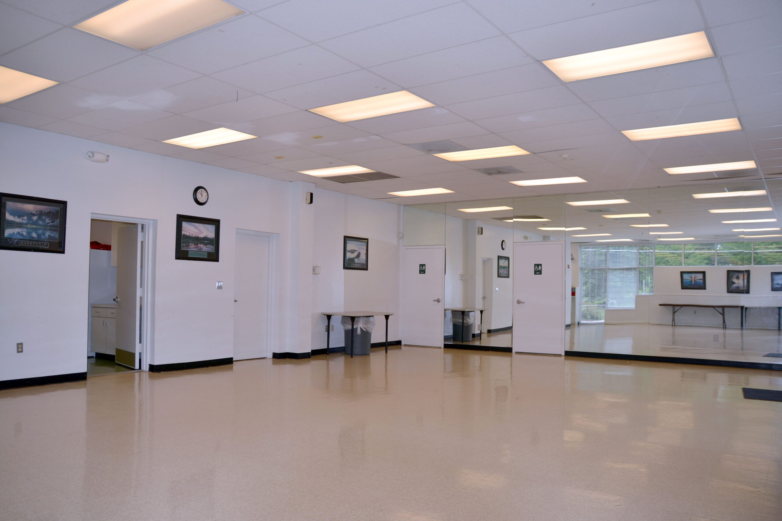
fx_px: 586
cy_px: 260
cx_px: 391
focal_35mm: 27
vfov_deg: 47.9
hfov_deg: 67.4
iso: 100
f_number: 3.5
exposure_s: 1/100
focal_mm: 18
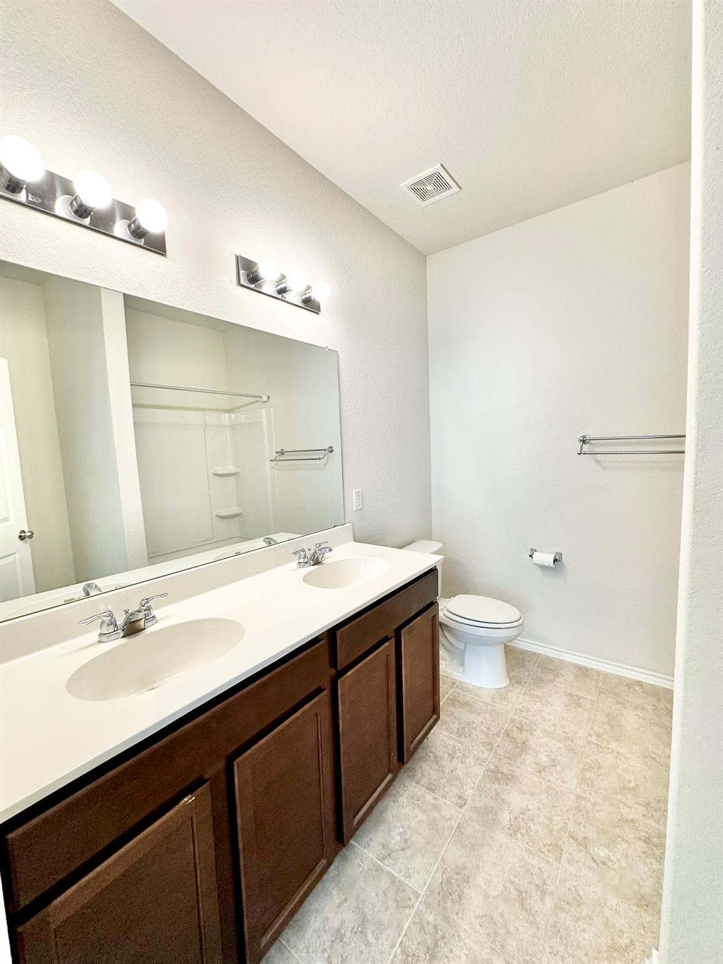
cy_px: 482
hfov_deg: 85.7
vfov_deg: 102.1
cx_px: 362
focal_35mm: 14
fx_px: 390
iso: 200
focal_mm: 2.22
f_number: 2.2
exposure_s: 1/120
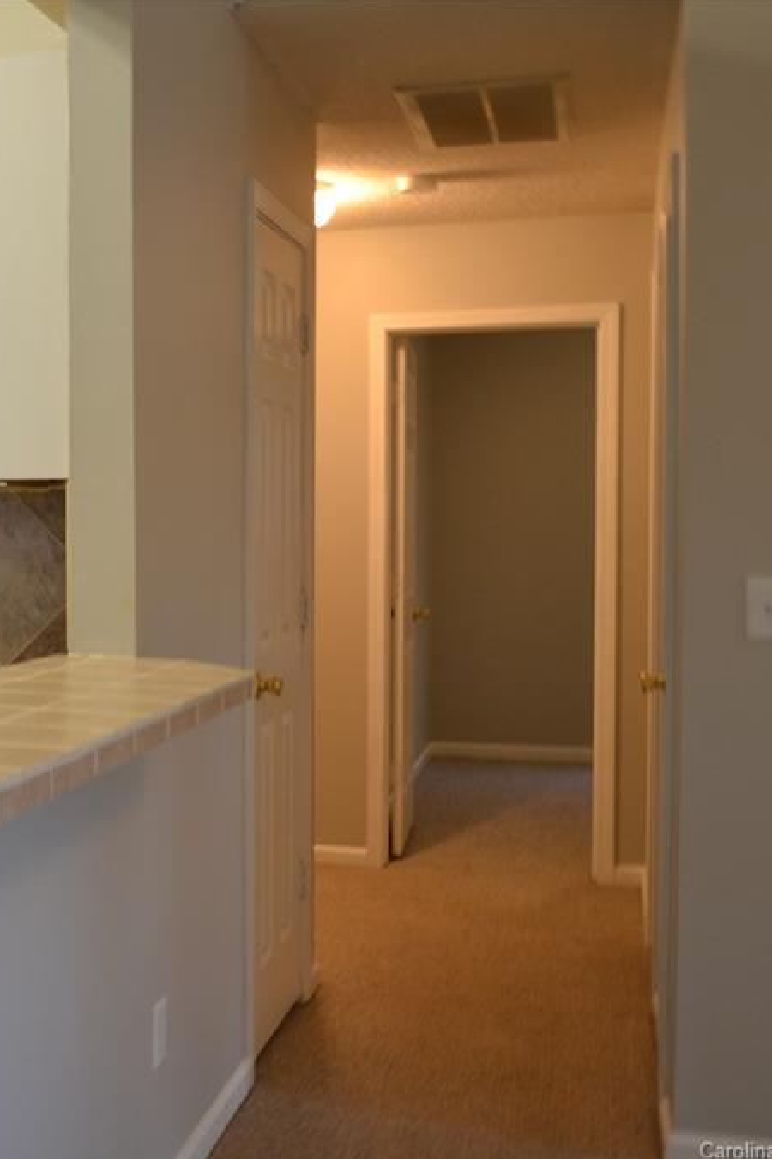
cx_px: 7
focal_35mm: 50
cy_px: 581
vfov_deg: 39.6
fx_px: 1610
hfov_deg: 25.7
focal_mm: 22
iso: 400
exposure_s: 1/20
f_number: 3.8
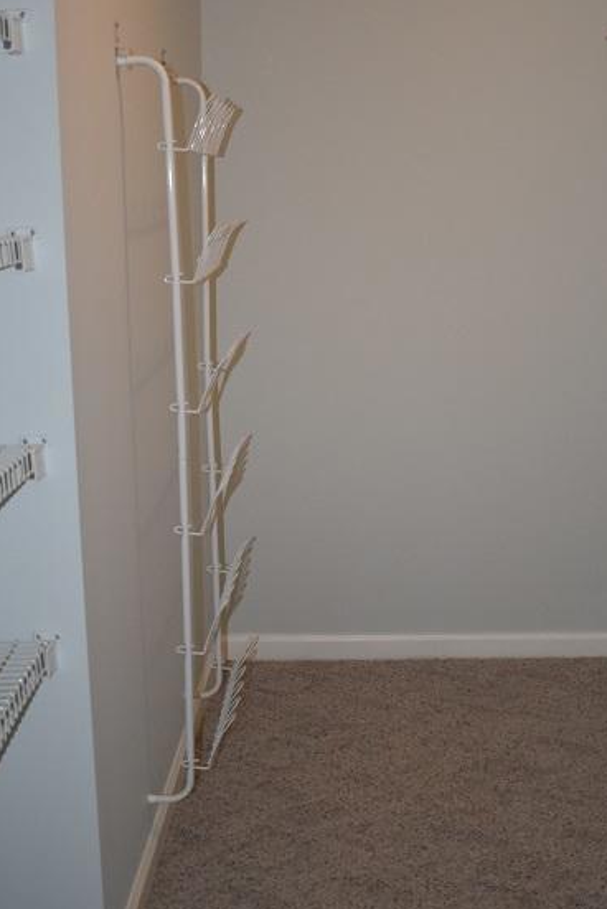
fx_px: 1187
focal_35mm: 47
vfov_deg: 41.8
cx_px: 365
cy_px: 391
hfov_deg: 28.6
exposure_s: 1/125
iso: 800
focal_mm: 18
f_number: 3.5
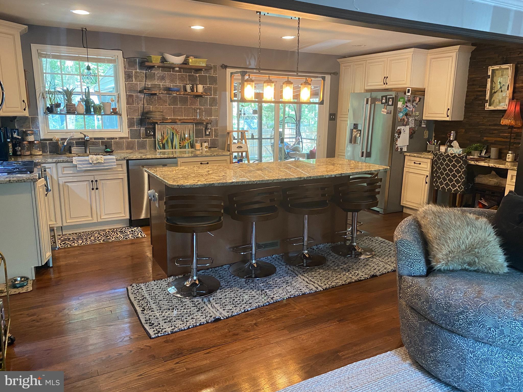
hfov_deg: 67.3
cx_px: 262
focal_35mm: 26
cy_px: 196
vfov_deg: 53.1
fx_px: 393
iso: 320
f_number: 1.8
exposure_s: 1/40
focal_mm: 4.25
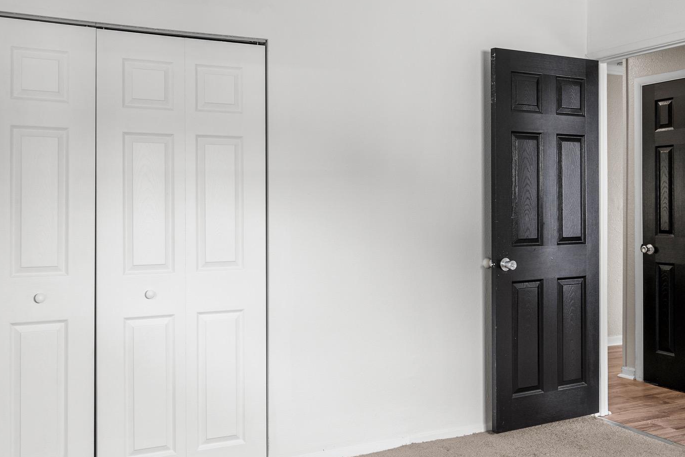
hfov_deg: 53.1
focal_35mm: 36
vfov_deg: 36.8
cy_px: 201
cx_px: 324
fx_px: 685
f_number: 9
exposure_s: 1/2
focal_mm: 16
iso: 250
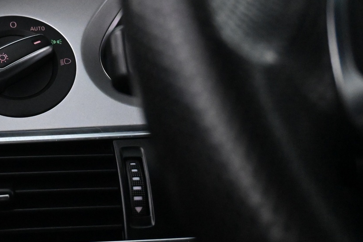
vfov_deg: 19.9
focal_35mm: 68
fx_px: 685
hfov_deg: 28.2
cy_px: 64
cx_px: 15
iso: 6400
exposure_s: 1/160
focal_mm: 23
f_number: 4.2
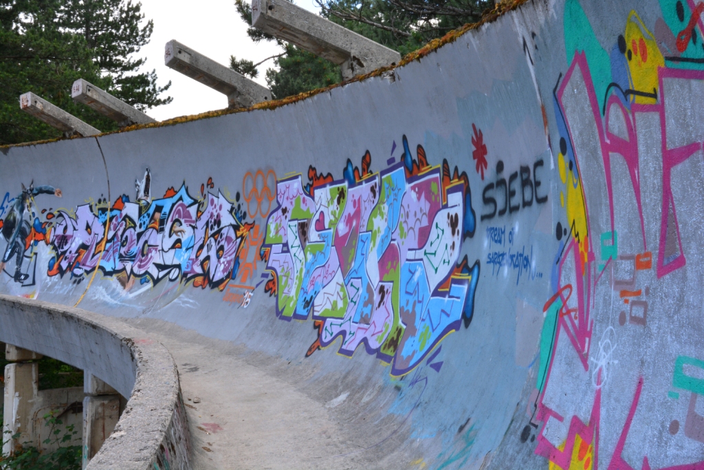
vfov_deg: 28.1
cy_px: 235
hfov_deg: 41.1
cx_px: 352
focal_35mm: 48
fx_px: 939
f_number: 16
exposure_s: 1/40
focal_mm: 32
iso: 400
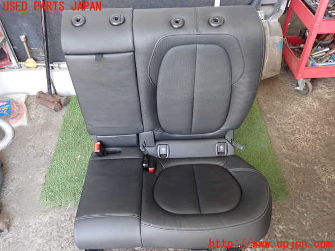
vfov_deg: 46.8
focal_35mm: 30
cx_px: 168
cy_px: 126
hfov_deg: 60.0
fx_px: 290
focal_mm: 5.4
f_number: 2.3
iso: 200
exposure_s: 1/40
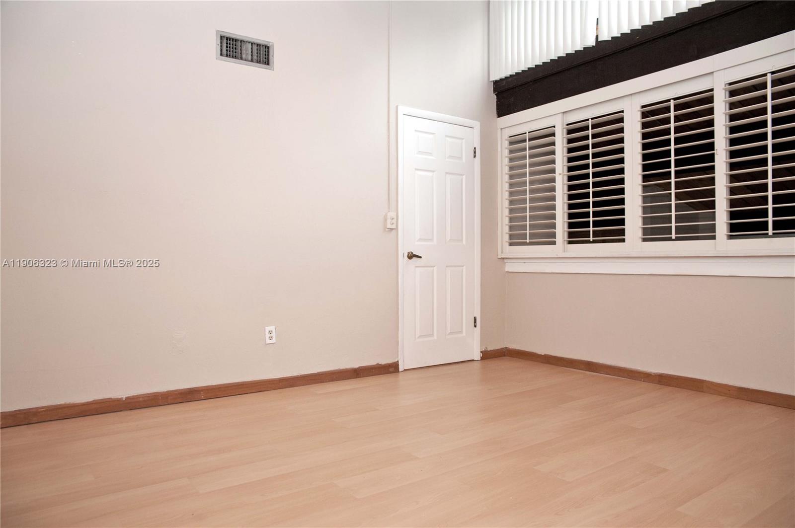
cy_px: 264
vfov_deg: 53.0
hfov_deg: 73.8
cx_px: 398
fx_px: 529
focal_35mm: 24
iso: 500
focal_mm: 24
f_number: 5.6
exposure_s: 1/100
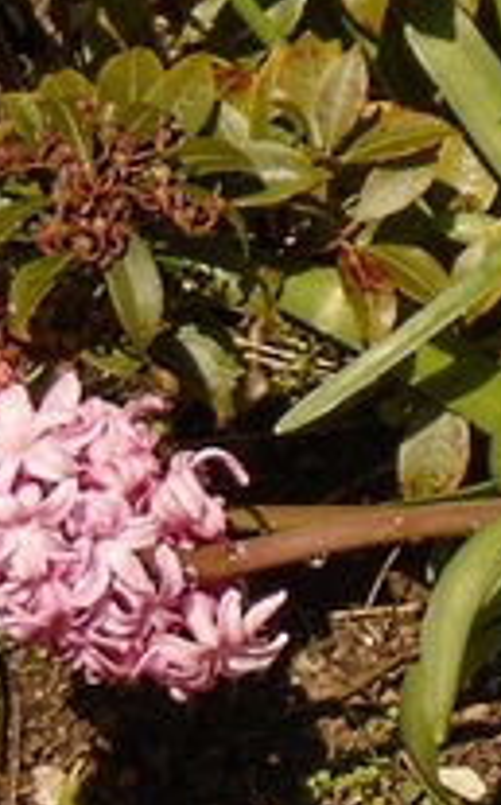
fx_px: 9326
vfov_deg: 4.9
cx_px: 1087
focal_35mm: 426
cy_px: 443
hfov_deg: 3.1
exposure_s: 1/320
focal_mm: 23
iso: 100
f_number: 6.4
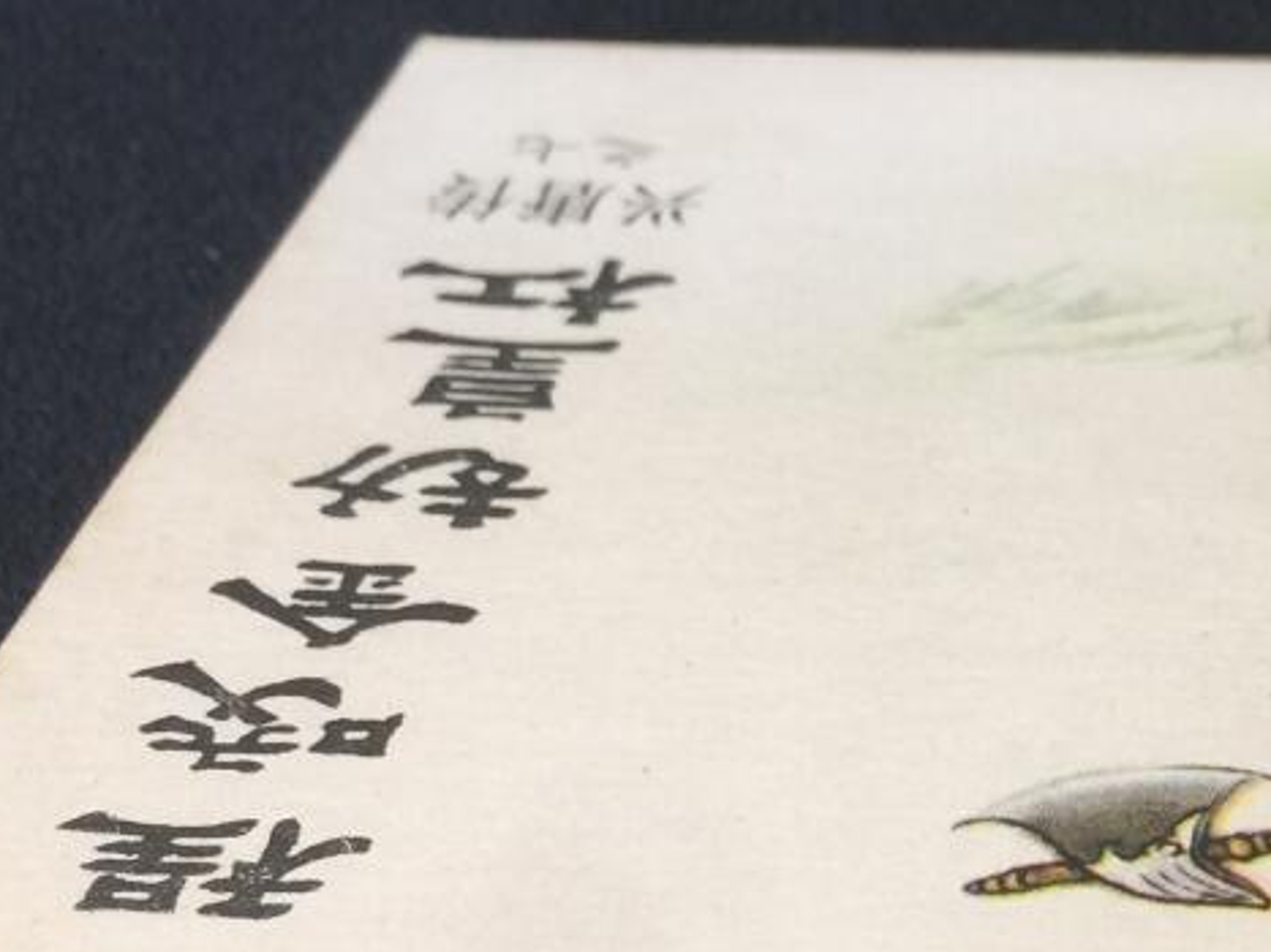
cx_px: 1437
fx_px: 3194
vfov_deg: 16.7
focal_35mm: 87
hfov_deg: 21.3
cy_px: 884
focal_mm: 4.15
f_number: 2.2
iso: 32
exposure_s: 1/33
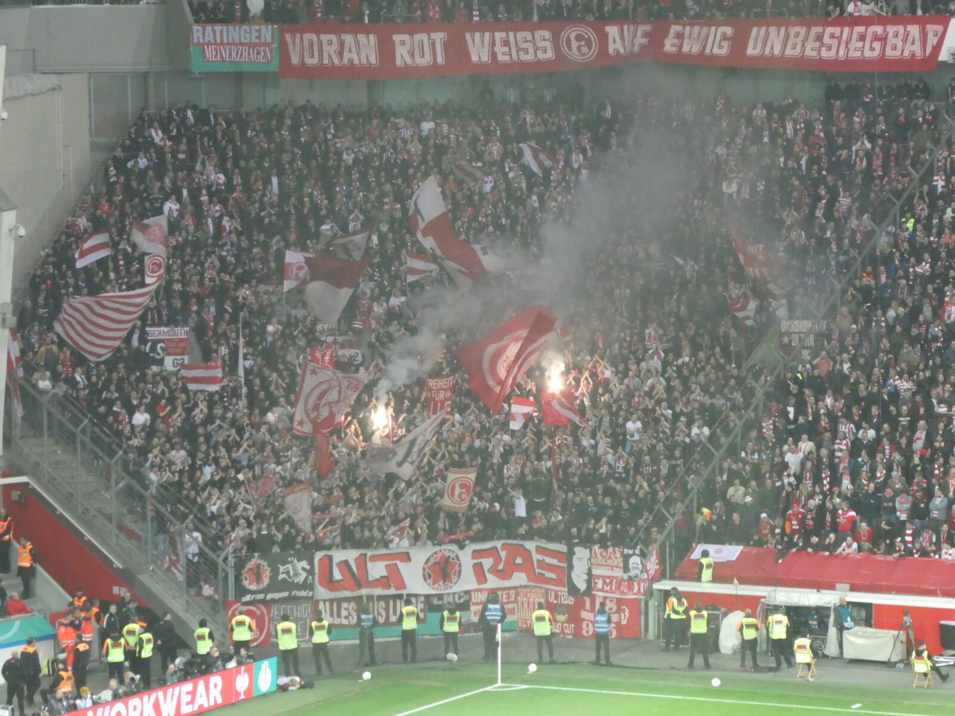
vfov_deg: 9.8
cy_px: 358
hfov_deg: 13.1
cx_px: 478
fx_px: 4166
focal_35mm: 151
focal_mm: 27.1
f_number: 5.4
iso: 1250
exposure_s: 1/80
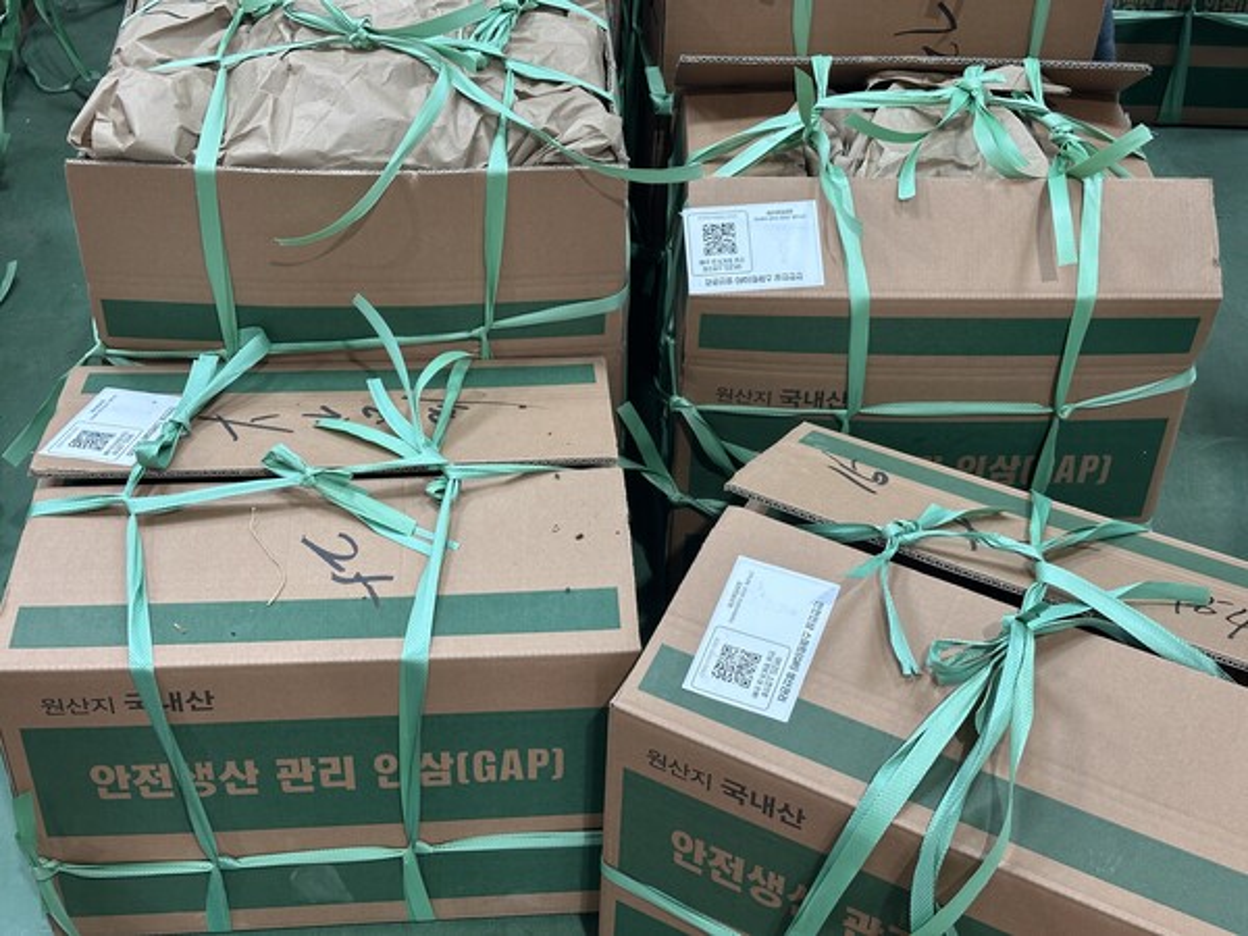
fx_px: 1731
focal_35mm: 48
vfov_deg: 30.3
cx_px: 624
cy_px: 468
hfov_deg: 39.7
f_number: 1.78
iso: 80
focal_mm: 6.86
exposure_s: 1/60
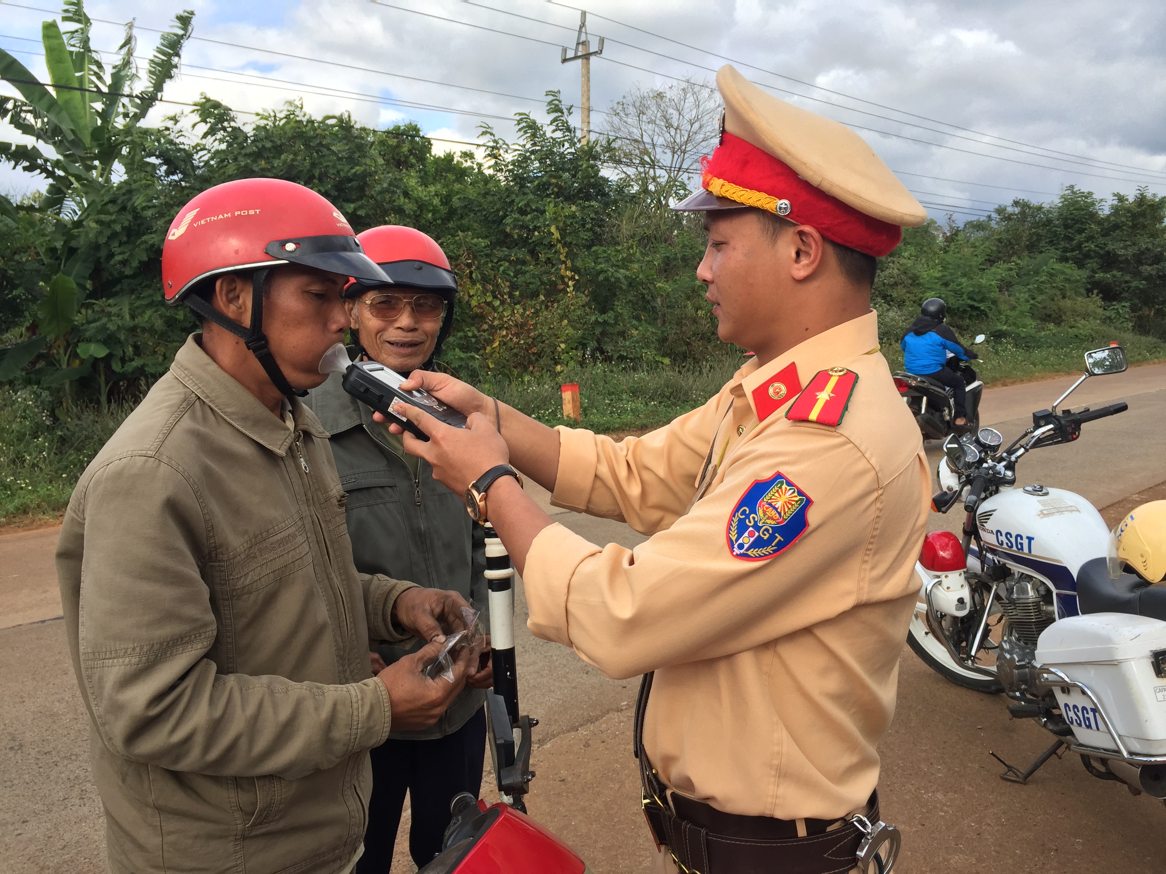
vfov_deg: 48.2
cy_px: 437
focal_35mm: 29
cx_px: 583
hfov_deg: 61.7
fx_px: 977
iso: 32
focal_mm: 4.15
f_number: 2.2
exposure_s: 1/670
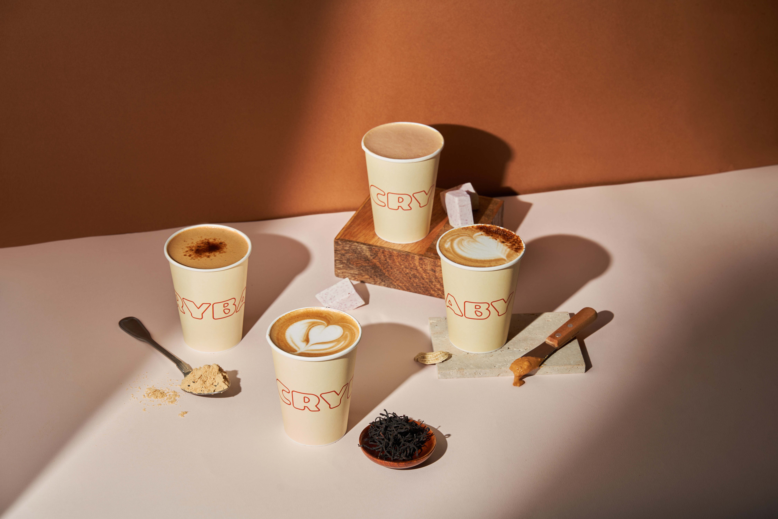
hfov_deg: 27.0
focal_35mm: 75
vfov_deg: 18.2
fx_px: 1621
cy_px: 260
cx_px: 389
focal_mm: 75
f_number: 8
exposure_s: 1/125
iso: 50
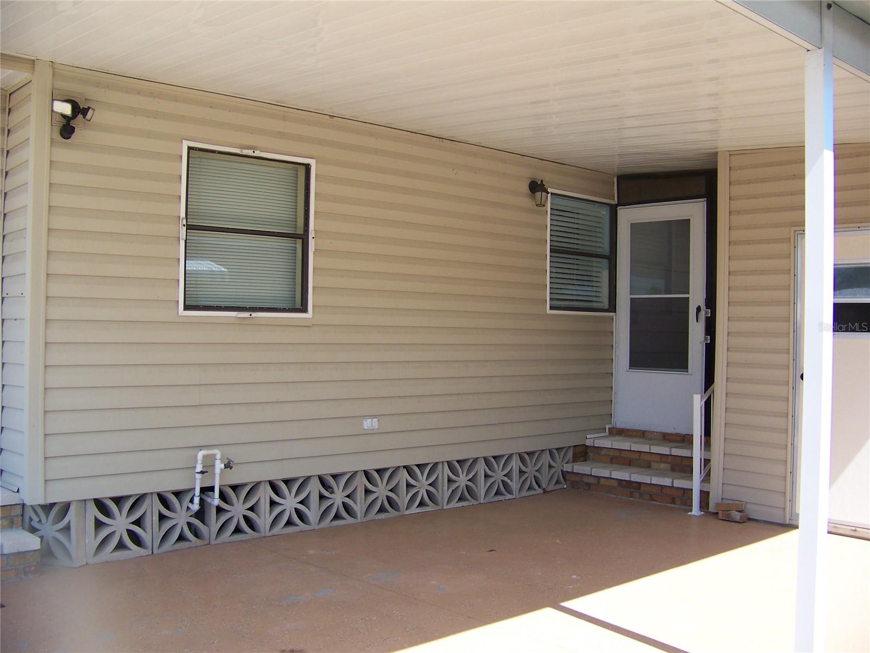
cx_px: 435
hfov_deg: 51.4
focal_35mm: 36
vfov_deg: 39.7
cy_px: 326
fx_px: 905
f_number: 2.8
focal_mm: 5.85
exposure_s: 1/400
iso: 64
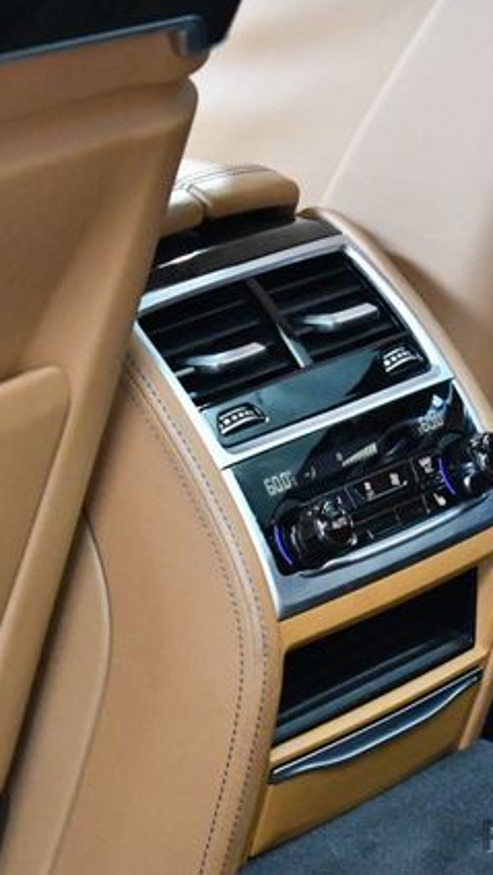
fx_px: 4037
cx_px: 458
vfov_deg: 12.4
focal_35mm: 174
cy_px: 435
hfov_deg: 7.0
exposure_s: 1/60
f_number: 5.6
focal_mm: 55
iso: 8000
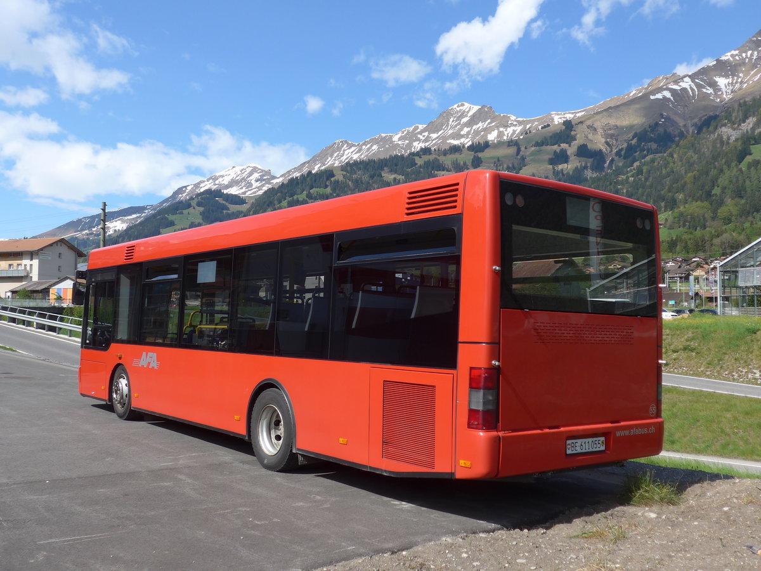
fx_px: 791
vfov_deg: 39.7
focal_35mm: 36
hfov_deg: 51.4
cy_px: 286
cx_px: 380
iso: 80
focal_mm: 7.5
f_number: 2.8
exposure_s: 1/1600
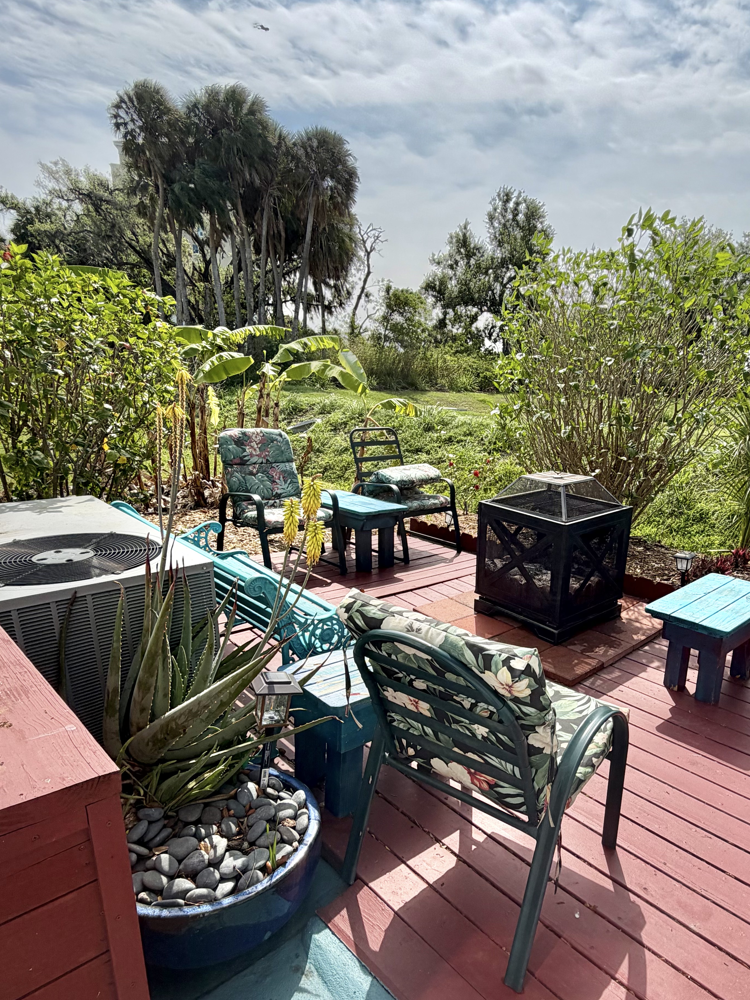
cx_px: 472
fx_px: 636
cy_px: 580
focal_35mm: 22
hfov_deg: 60.2
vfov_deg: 75.8
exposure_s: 1/1211
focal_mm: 2.22
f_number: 2.2
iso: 20
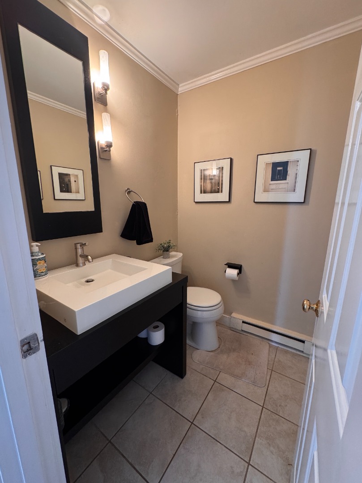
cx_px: 181
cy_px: 242
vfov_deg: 102.1
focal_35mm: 14
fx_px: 195
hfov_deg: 85.6
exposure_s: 1/60
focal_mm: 2.22
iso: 250
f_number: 2.2
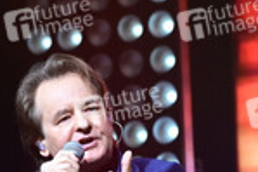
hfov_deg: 3.4
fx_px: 4324
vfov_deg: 2.3
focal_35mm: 604
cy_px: 238
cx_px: 72
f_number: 8
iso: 8000
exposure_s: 1/320
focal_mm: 200
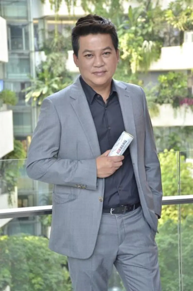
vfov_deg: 24.2
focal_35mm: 84
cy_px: 146
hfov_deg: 16.2
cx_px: 96
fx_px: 679
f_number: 5
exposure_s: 1/200
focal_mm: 56
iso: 1600
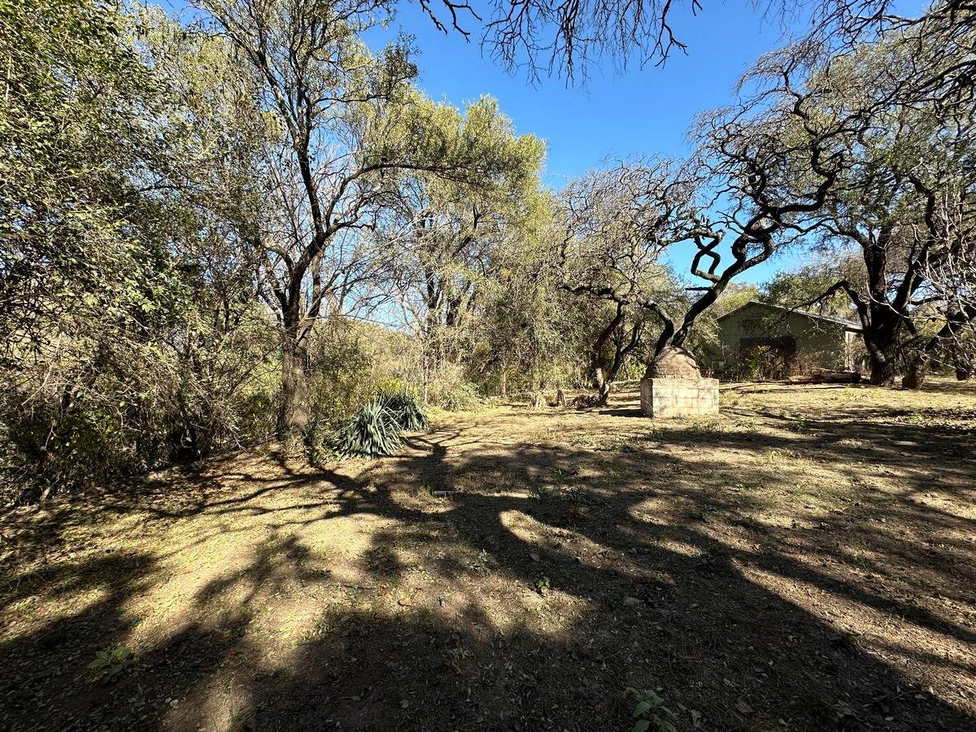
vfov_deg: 85.7
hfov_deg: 102.1
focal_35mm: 14
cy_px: 366
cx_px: 488
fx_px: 395
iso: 40
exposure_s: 1/564
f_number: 2.2
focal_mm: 2.22
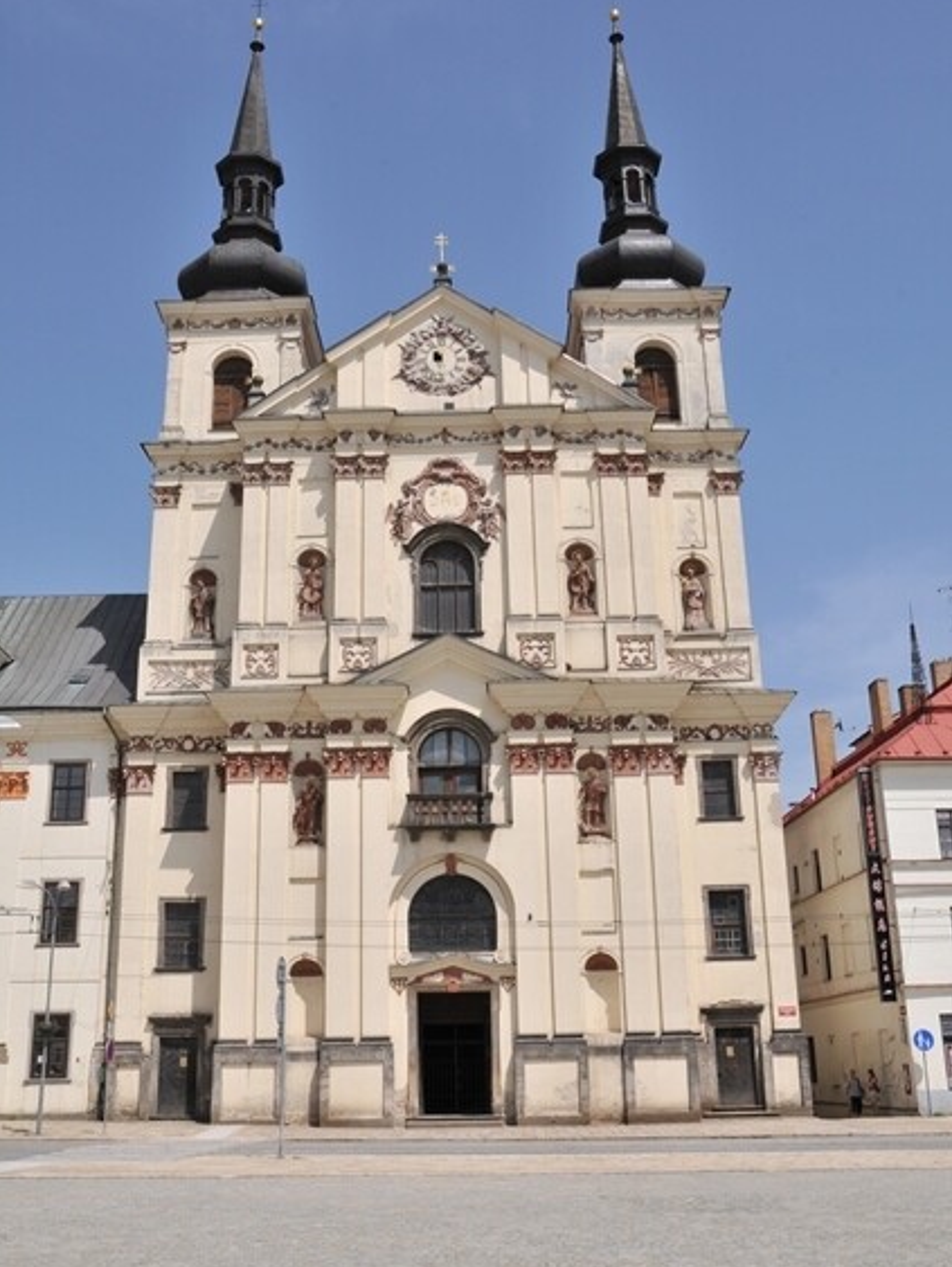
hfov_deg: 39.7
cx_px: 476
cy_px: 596
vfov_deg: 51.3
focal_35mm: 36
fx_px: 1319
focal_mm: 22
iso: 200
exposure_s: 1/200
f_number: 18
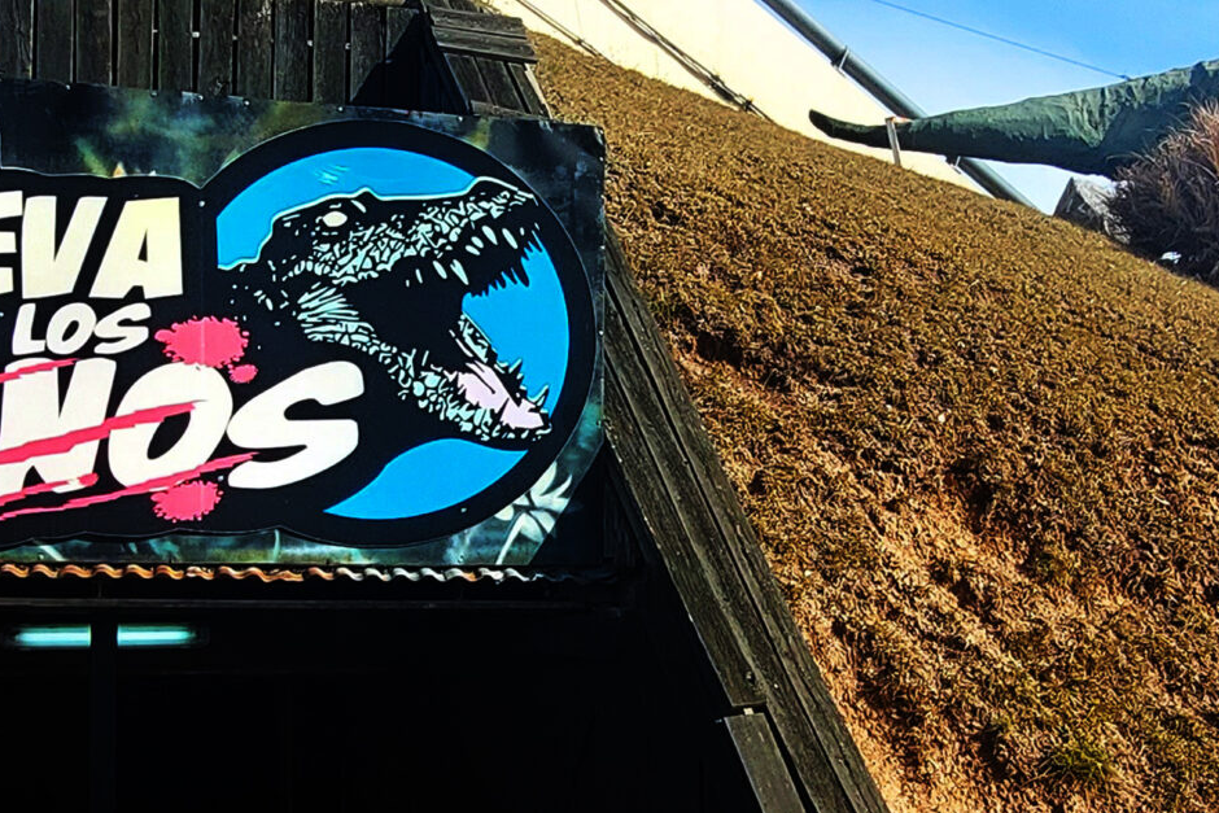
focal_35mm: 61
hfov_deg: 32.9
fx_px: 2066
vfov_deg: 22.2
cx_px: 564
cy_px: 522
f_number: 5
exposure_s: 1/3200
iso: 5000
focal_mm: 28
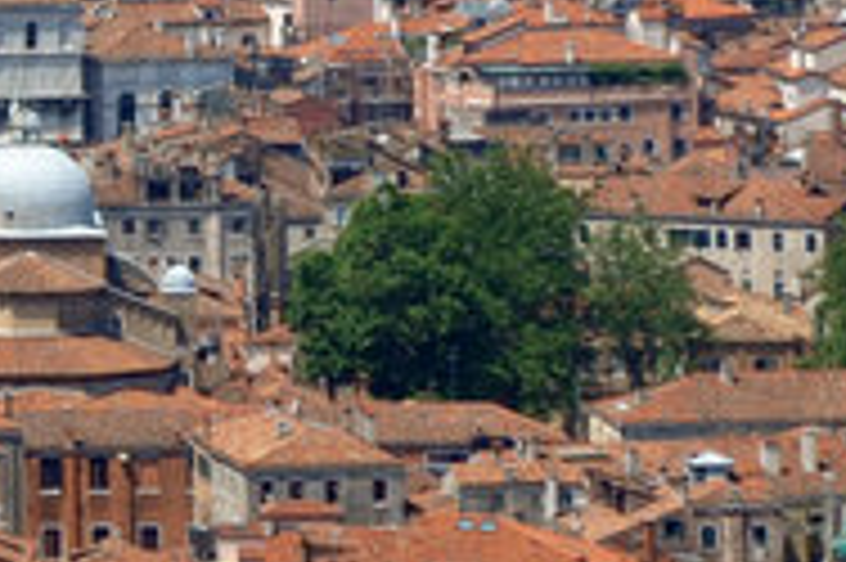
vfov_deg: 1.4
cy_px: -692
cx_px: -1044
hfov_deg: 2.1
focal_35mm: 980
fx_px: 23009
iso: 400
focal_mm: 170
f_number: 7.1
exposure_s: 1/1600
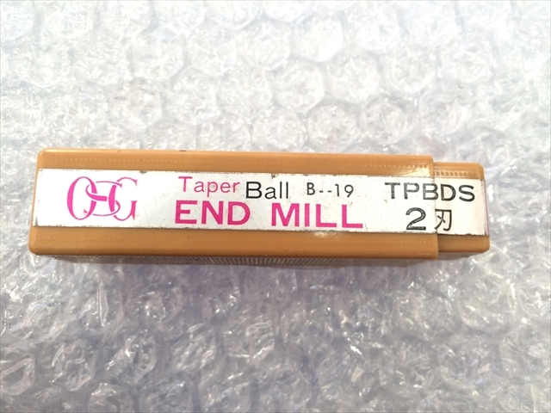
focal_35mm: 29
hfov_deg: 61.7
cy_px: 206
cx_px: 276
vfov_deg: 48.2
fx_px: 462
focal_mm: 4.15
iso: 64
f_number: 2.2
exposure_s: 1/30
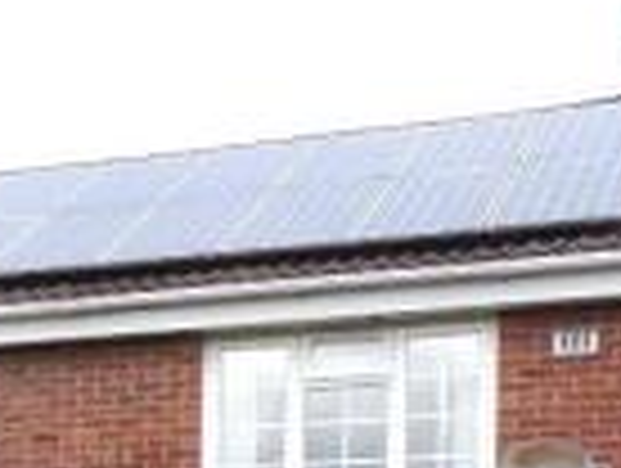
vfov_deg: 12.0
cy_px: 700
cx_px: -124
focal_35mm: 118
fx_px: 2121
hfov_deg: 16.0
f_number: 8.2
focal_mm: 5
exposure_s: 1/50
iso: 80
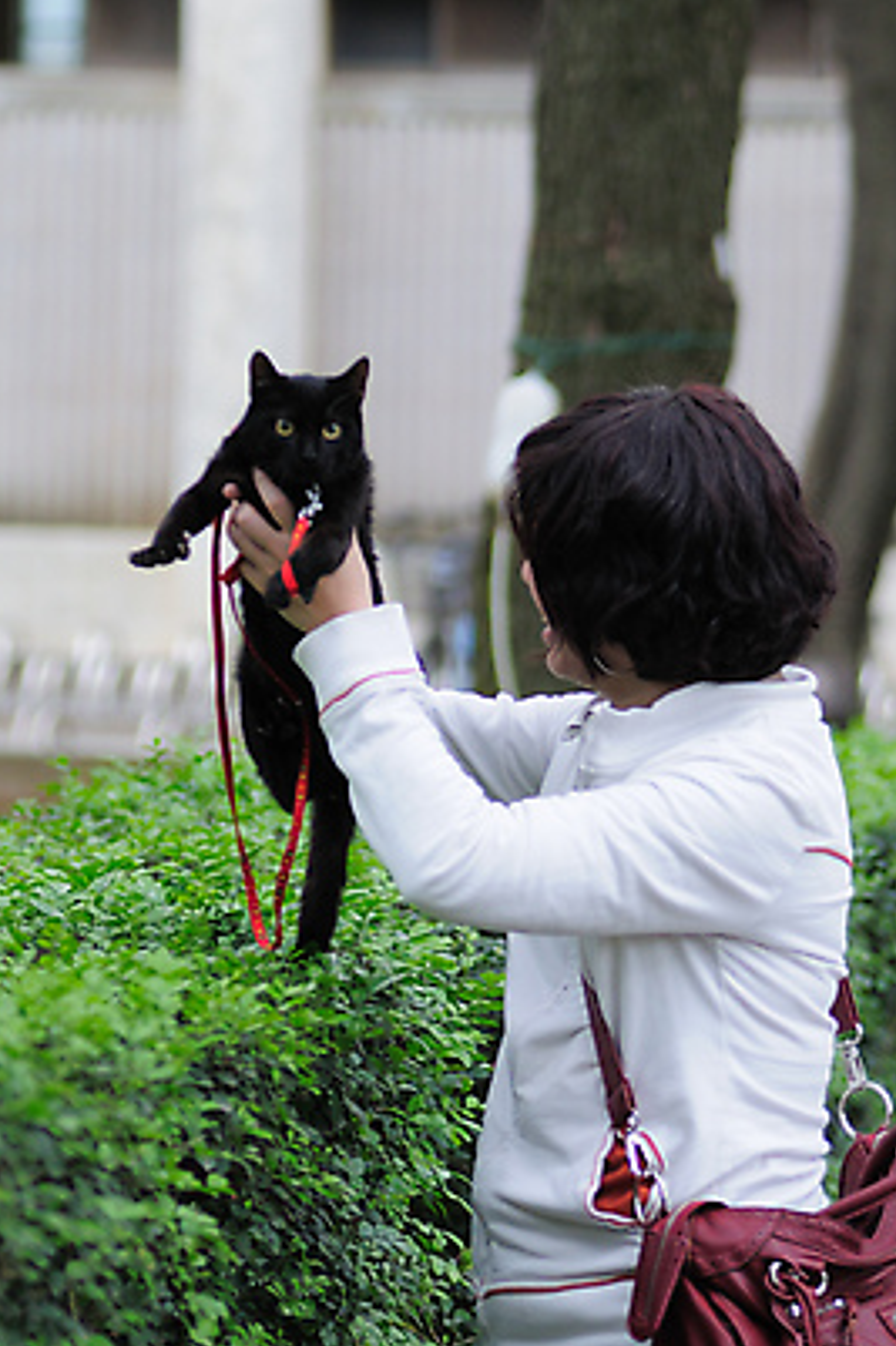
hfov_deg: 6.8
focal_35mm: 202
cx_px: 270
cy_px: 514
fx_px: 7547
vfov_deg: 10.2
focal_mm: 90
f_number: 3.5
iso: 400
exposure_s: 1/500
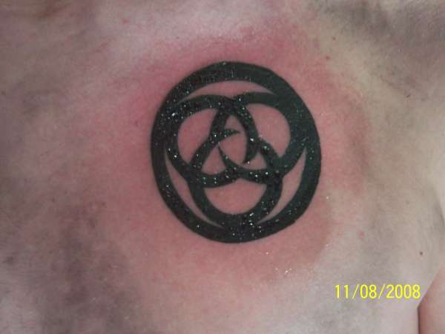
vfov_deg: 39.7
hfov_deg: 51.4
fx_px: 463
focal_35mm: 36
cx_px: 222
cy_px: 167
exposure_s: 1/10
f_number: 3
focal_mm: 6
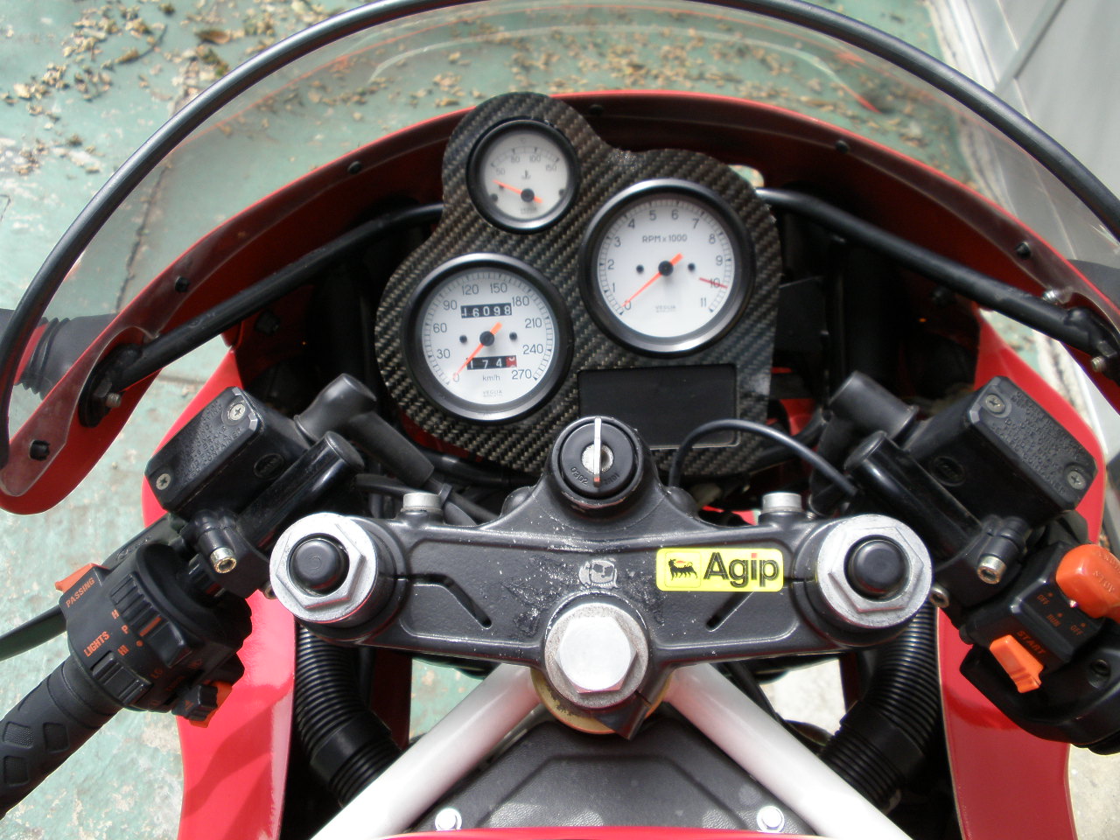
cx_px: 560
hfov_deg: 50.1
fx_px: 1197
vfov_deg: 38.7
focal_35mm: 37
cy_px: 420
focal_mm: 6.6
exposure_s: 1/160
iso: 64
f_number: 3.5
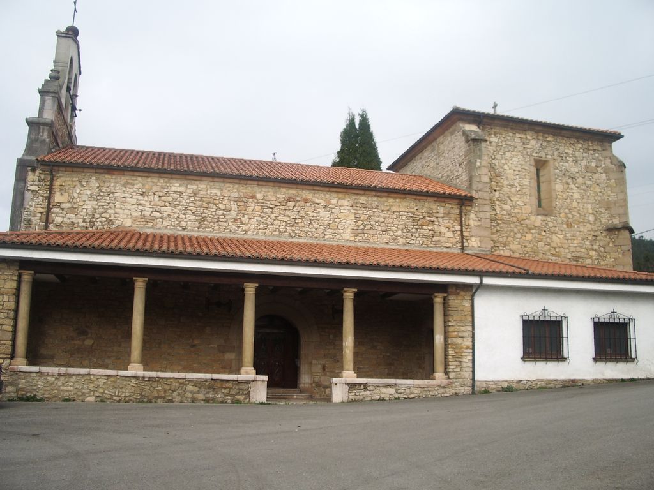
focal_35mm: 35
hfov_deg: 52.6
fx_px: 661
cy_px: 245
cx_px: 327
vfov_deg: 40.7
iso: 50
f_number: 4.3
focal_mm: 5.8
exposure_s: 1/250
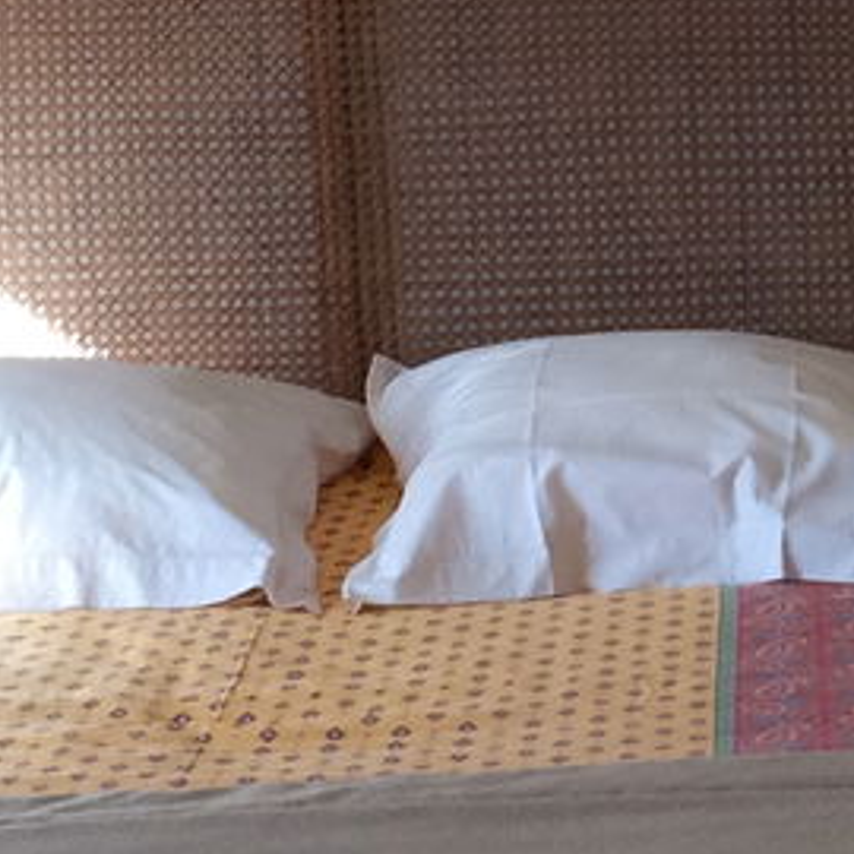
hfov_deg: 11.3
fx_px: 4243
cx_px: 958
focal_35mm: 152
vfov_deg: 11.5
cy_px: 285
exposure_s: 1/100
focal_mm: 4.15
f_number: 2.2
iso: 64
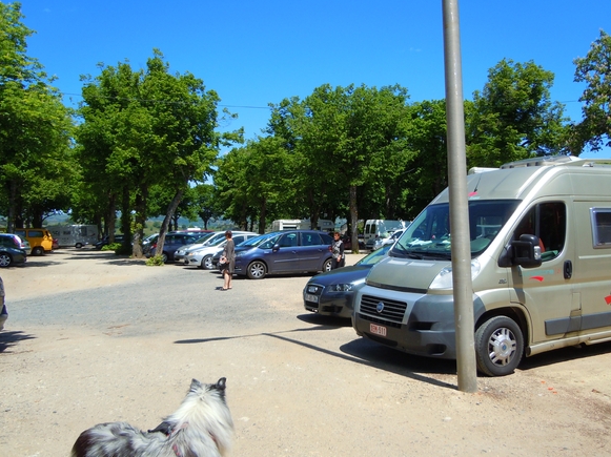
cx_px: 314
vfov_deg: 45.4
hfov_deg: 58.4
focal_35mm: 31
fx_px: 547
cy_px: 229
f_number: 3.5
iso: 100
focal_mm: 5.4
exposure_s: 1/800
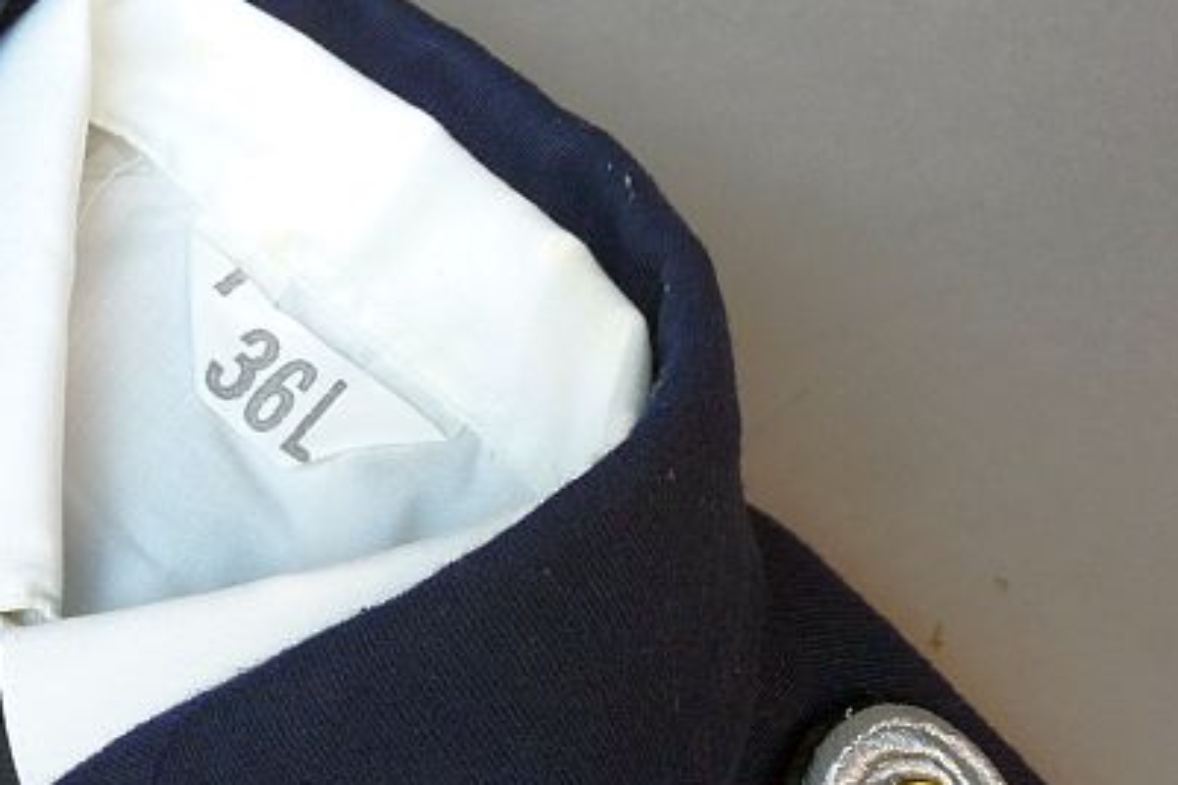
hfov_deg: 34.9
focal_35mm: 56
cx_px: 303
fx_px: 1832
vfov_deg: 23.9
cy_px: 594
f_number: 2.8
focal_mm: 4.8
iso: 125
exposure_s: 1/30
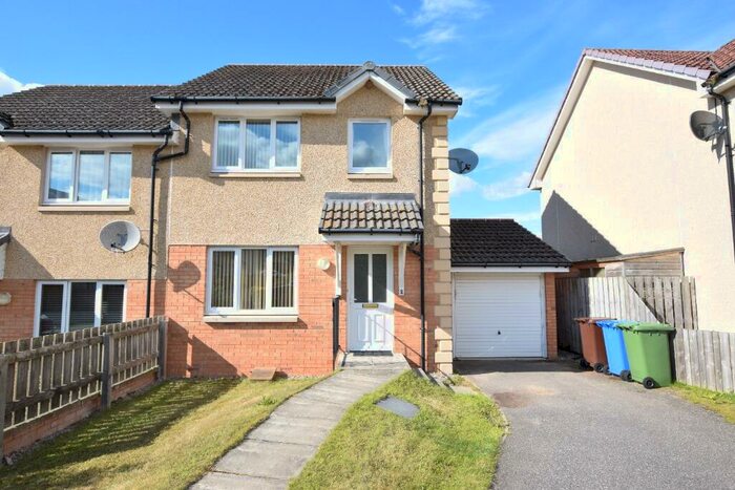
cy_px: 245
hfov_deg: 85.4
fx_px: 398
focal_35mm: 20
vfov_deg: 63.2
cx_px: 368
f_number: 9
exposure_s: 1/320
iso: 400
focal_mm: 13
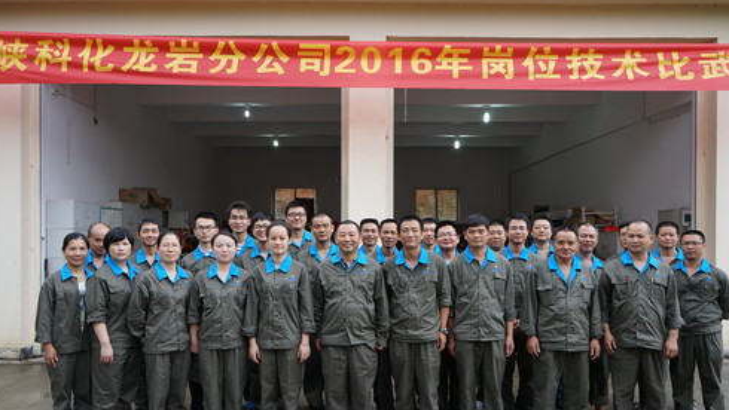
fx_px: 619
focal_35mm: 32
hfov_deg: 61.0
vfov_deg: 36.6
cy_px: 242
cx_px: 364
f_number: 10
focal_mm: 30
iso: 500
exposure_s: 1/80
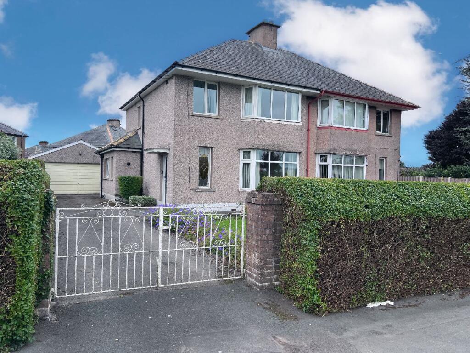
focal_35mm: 26
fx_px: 353
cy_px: 176
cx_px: 235
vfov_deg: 53.1
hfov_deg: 67.3
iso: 50
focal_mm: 5.7
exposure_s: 1/1112
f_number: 1.5
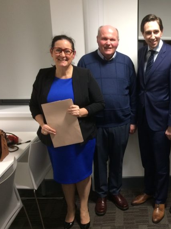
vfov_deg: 47.9
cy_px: 114
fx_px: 257
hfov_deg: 35.1
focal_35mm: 39
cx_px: 147
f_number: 2.2
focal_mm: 4.15
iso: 160
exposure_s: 1/33
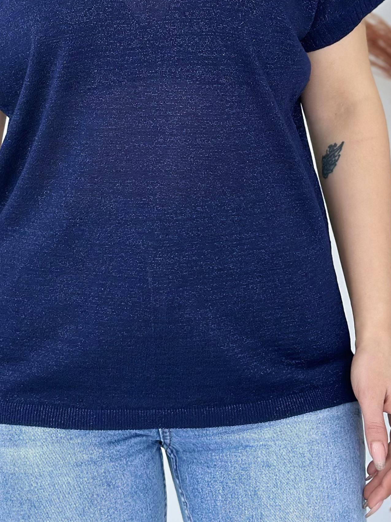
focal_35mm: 114
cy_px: 22
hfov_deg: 13.0
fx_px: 1717
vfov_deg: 17.0
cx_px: 169
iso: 80
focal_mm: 6.86
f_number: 1.78
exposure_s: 1/246
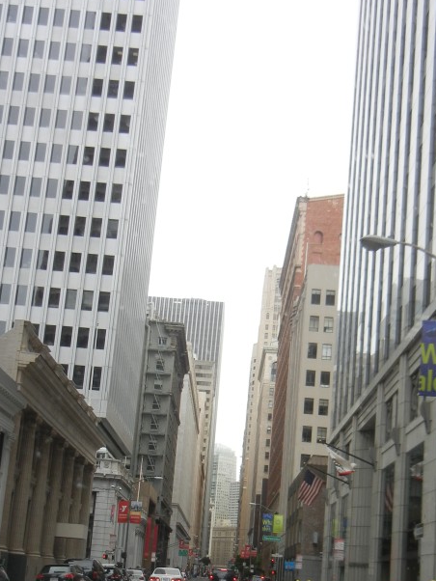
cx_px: 216
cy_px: 434
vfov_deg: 36.6
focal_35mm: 51
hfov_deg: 28.6
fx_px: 856
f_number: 3.5
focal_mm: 5.4
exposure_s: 1/315
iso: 160
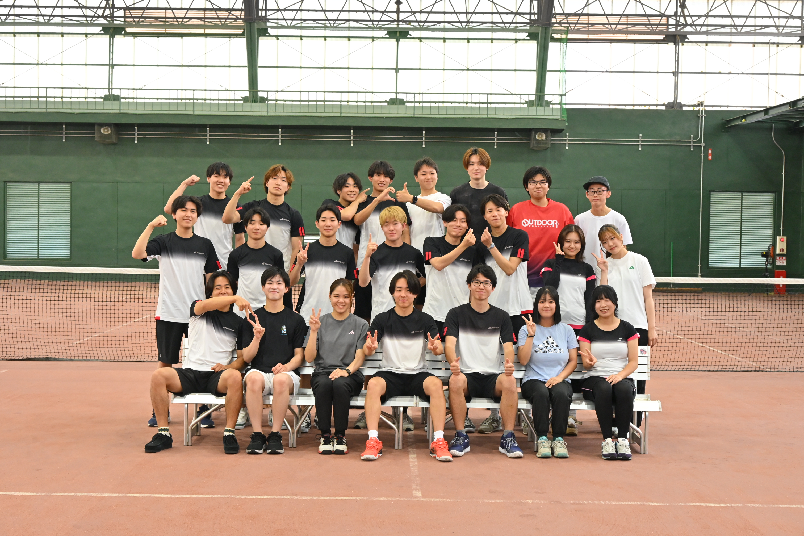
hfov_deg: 38.2
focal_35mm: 52
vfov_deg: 26.0
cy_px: 268
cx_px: 402
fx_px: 1161
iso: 3200
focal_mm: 52
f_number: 10
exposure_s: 1/60
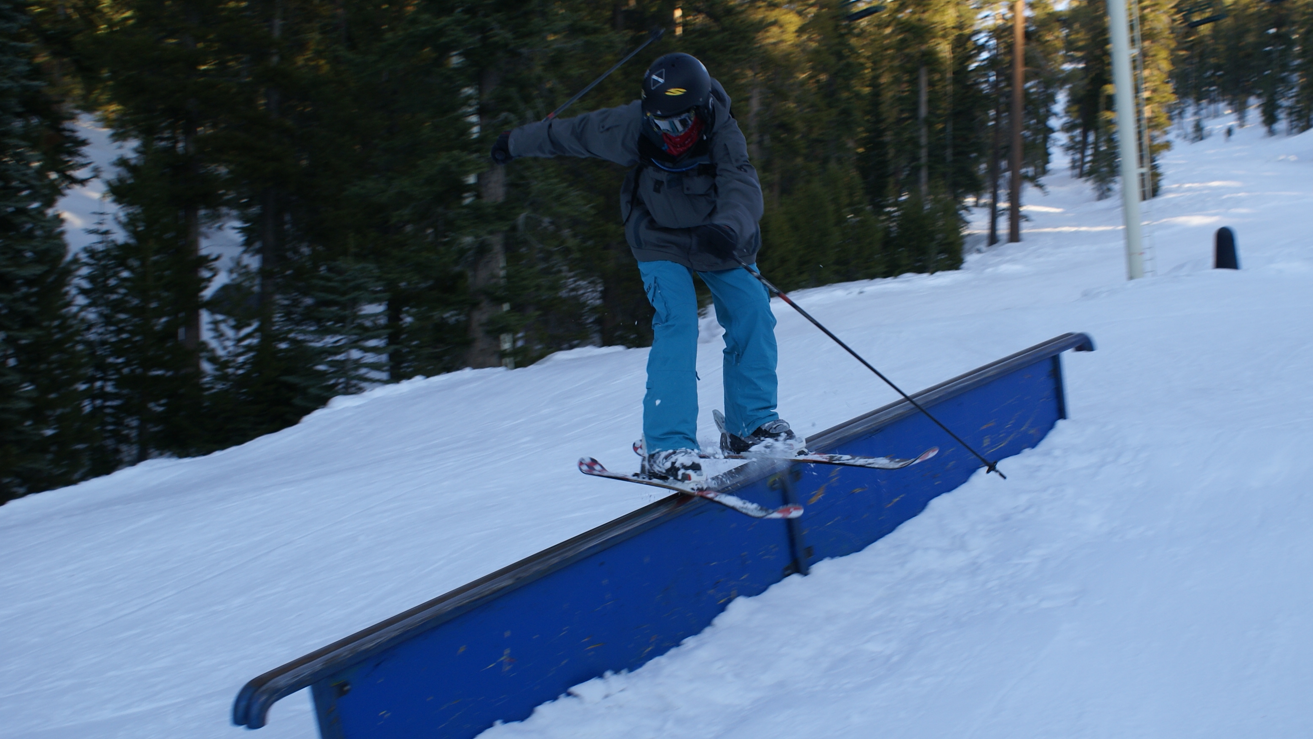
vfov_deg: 27.7
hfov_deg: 47.2
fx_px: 1497
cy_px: 396
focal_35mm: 43
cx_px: 767
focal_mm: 22
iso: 100
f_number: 4.5
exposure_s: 1/160
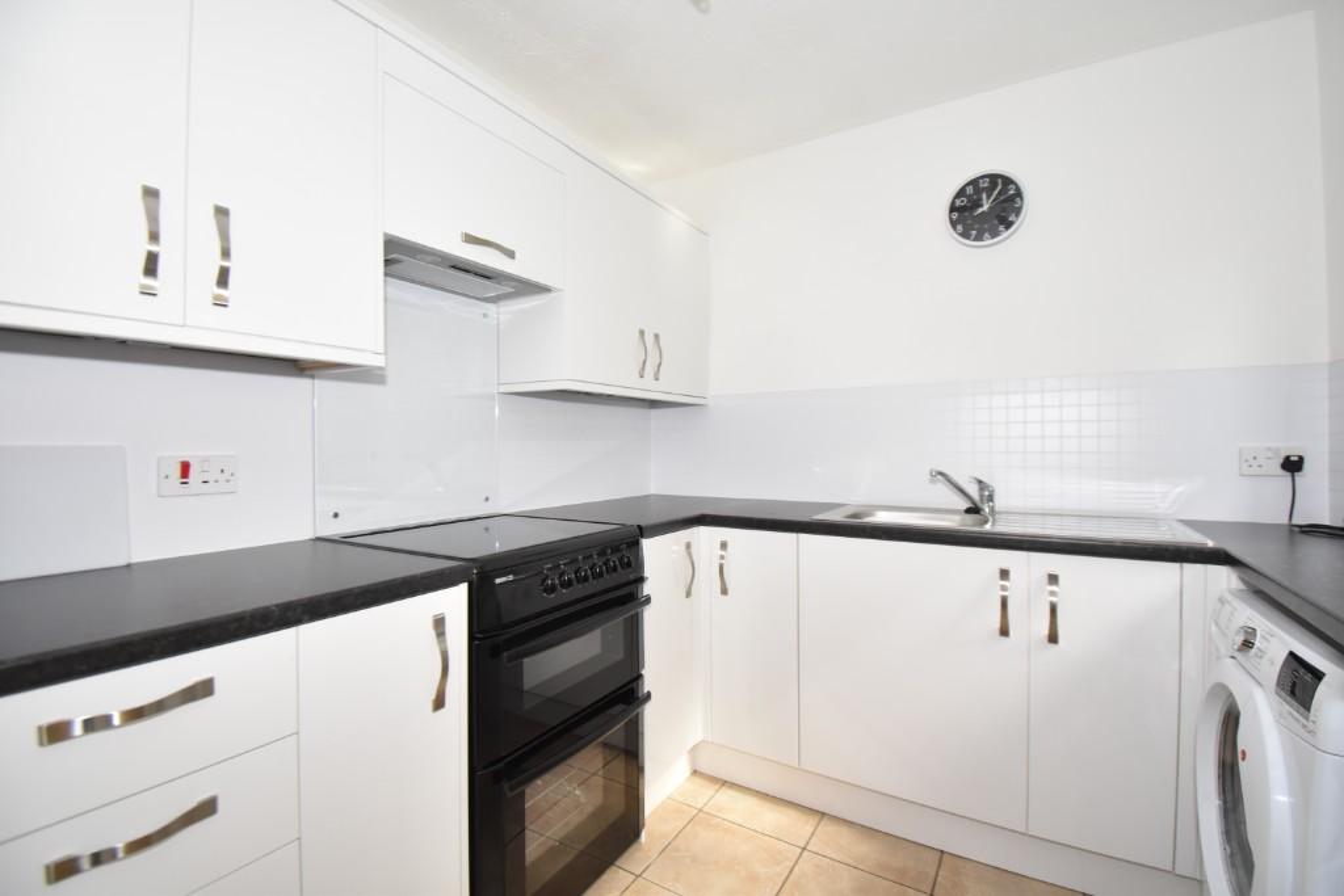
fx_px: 560
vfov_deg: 77.3
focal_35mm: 15
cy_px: 448
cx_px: 672
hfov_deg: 100.4
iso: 800
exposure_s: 1/100
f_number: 5
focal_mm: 10
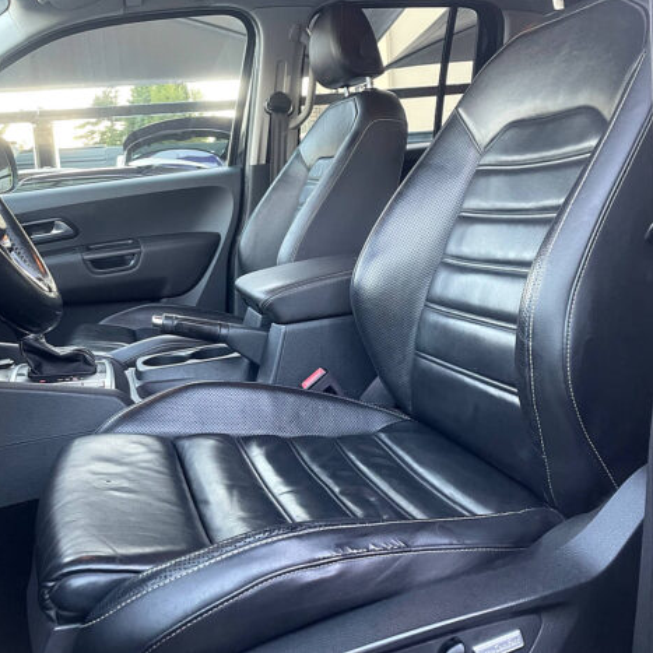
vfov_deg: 51.5
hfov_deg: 52.5
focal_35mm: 31
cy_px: 214
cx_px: 325
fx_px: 662
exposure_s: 1/50
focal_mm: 4.2
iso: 200
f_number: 1.6
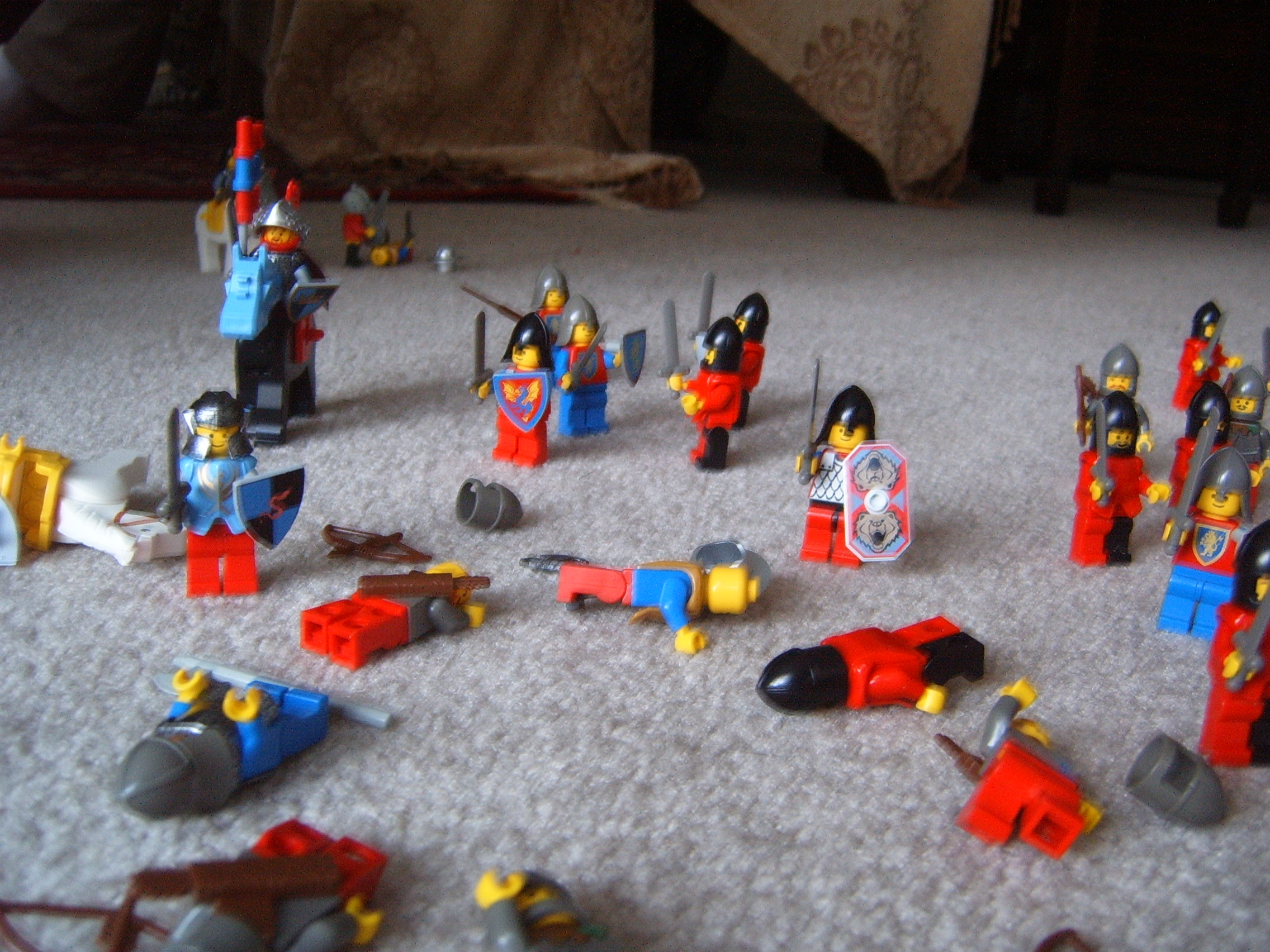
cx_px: 635
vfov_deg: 38.7
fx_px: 1357
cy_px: 476
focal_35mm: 37
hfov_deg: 50.1
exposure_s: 1/4
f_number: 2.9
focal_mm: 6.2
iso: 141
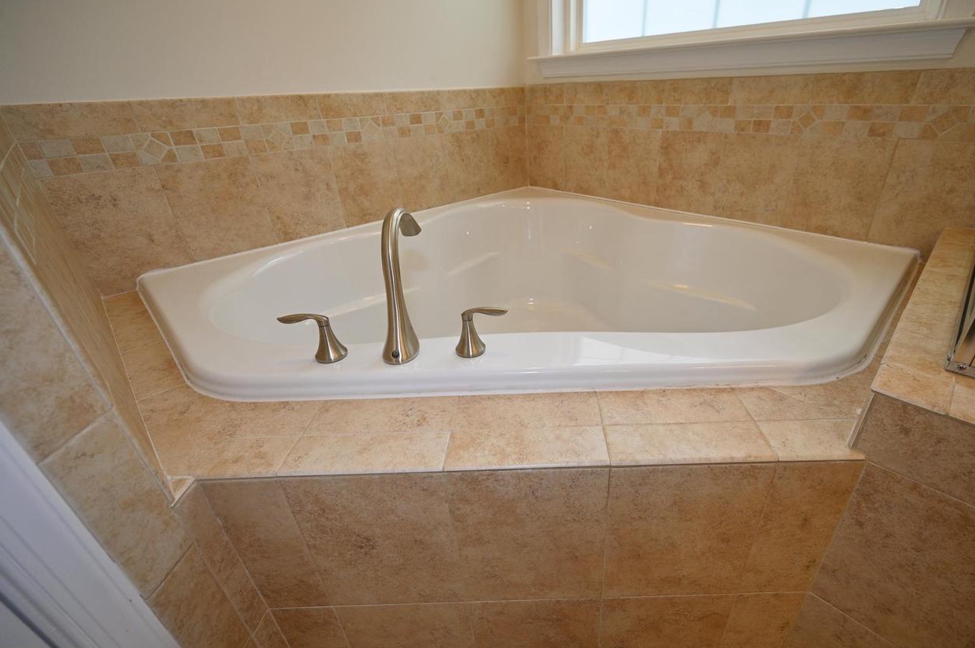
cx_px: 535
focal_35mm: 16
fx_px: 433
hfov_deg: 96.5
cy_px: 318
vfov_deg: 73.6
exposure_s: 1/100
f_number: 4
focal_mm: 14
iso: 160
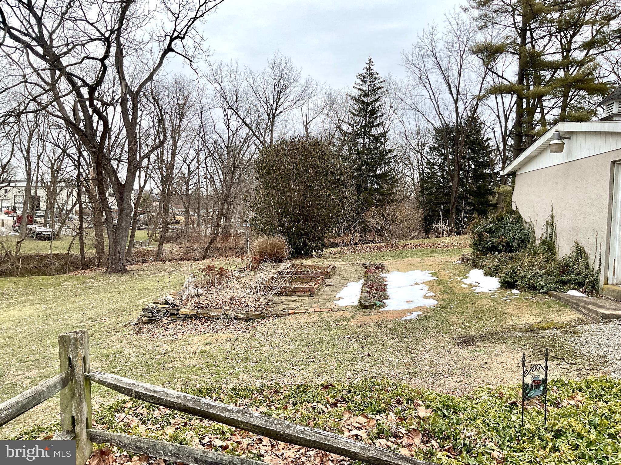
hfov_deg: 61.7
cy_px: 232
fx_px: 520
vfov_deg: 48.2
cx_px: 310
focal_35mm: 29
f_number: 1.8
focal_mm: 3
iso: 16
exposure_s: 1/574
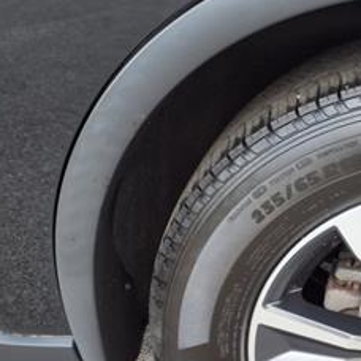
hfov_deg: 23.8
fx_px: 791
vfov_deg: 25.5
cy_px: 249
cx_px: 416
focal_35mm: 67
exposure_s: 1/120
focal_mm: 3.58
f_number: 1.9
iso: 40
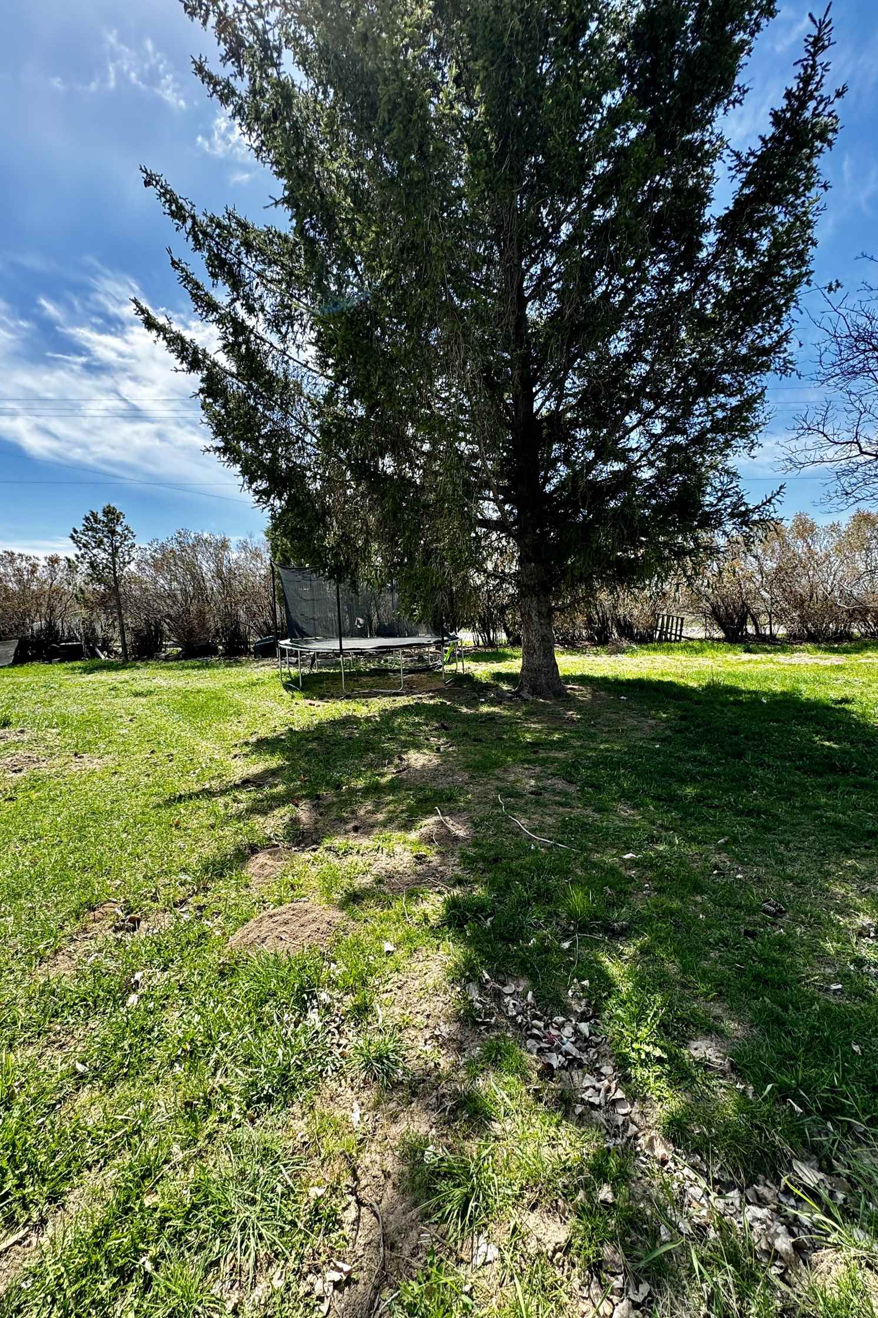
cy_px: 660
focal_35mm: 15
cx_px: 448
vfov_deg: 100.4
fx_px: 549
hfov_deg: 77.3
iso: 40
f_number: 2.2
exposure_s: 1/453
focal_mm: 2.22
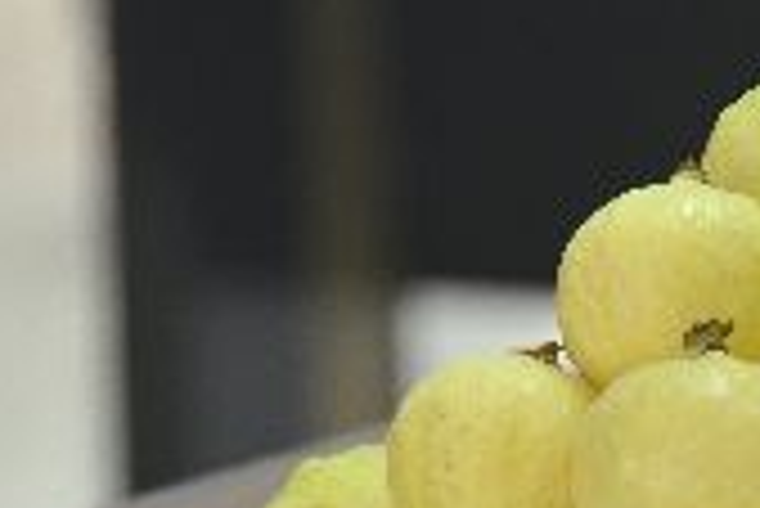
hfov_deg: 2.6
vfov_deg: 1.8
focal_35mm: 779
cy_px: 366
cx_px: 877
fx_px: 16459
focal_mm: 220
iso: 1600
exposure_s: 1/200
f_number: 5.6
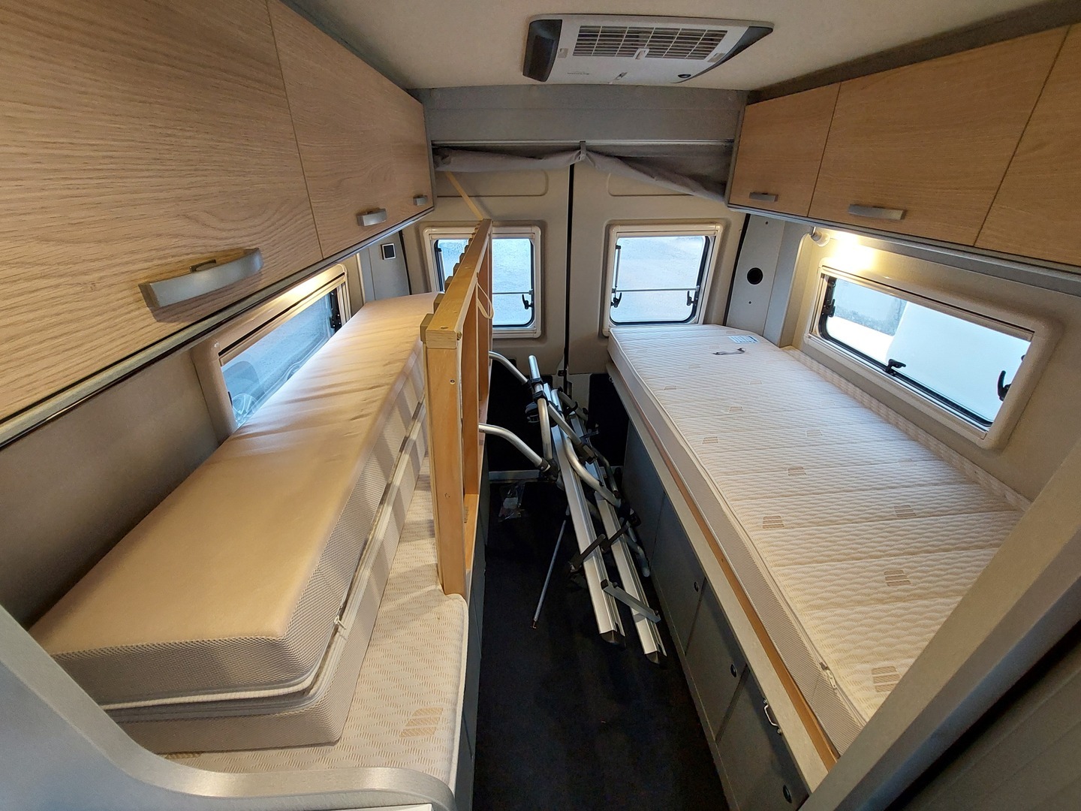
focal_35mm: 13
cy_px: 406
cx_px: 540
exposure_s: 1/50
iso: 200
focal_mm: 1.74
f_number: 2.2
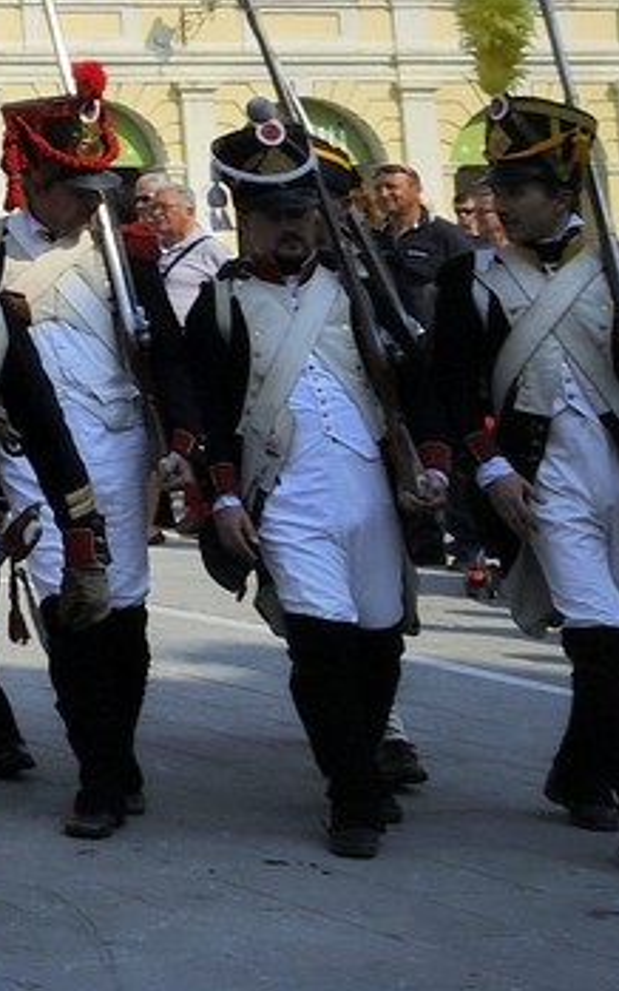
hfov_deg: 8.8
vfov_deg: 17.5
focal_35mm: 112
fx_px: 3024
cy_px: -264
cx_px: -1448
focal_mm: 24
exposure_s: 1/320
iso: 200
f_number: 13
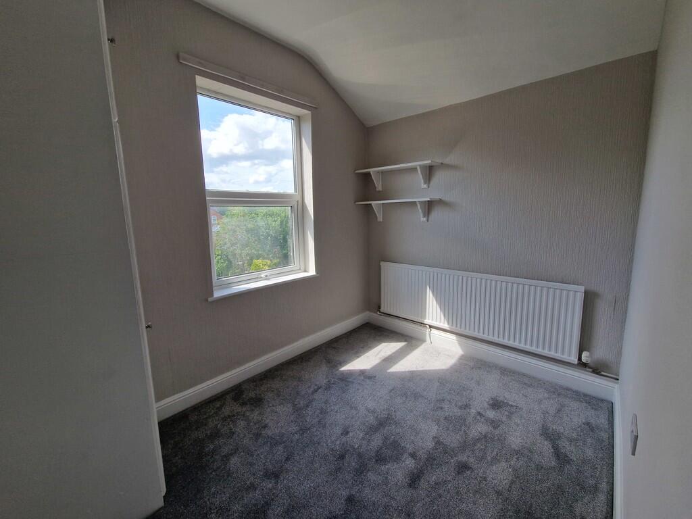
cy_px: 260
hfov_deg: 106.2
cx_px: 346
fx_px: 260
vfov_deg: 89.9
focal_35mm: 13
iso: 50
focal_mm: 2.2
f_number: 2.2
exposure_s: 1/456
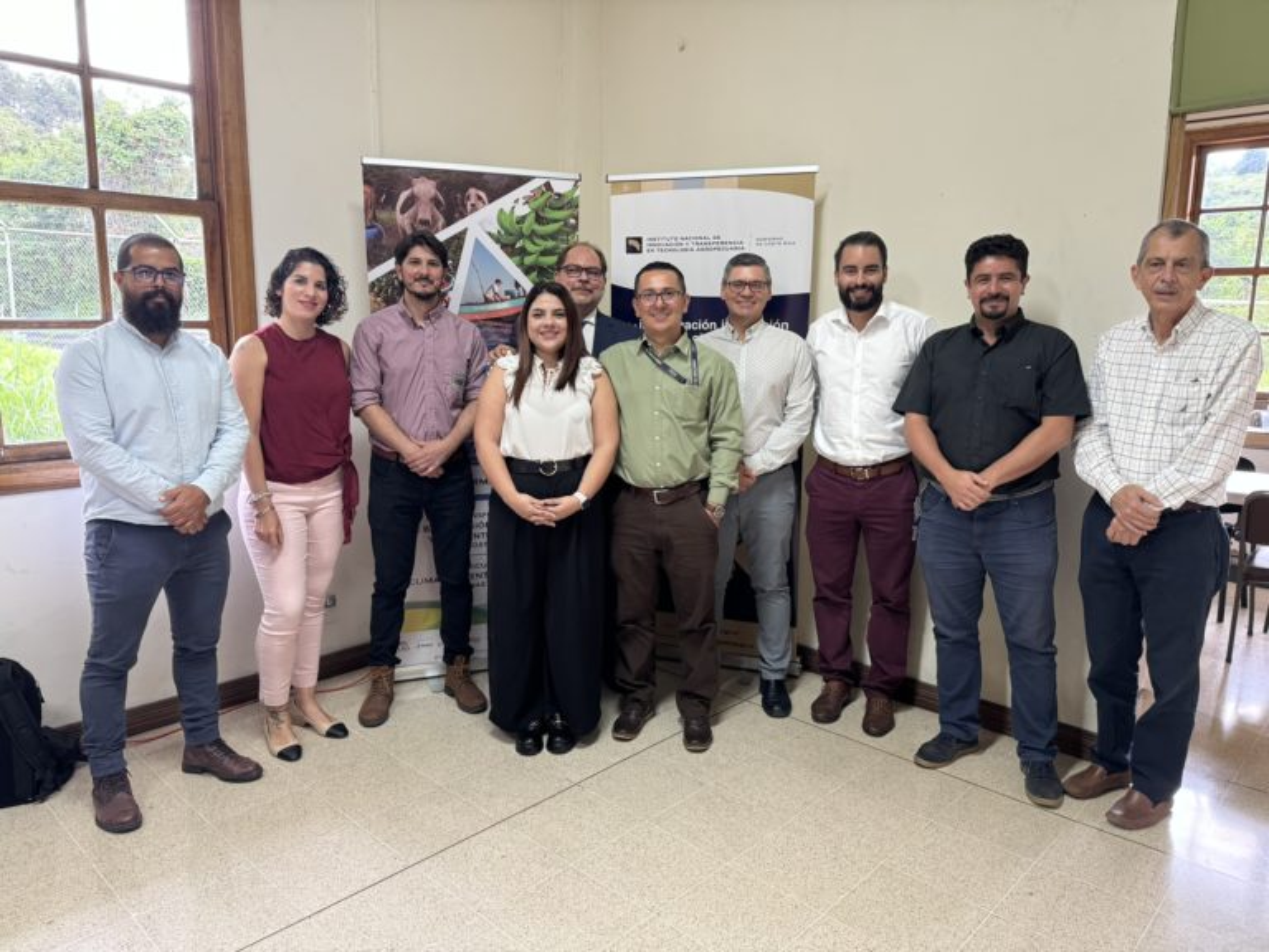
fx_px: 880
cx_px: 634
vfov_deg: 56.8
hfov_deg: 71.6
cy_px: 476
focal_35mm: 24
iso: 250
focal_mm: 6.76
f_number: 1.78
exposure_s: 1/60
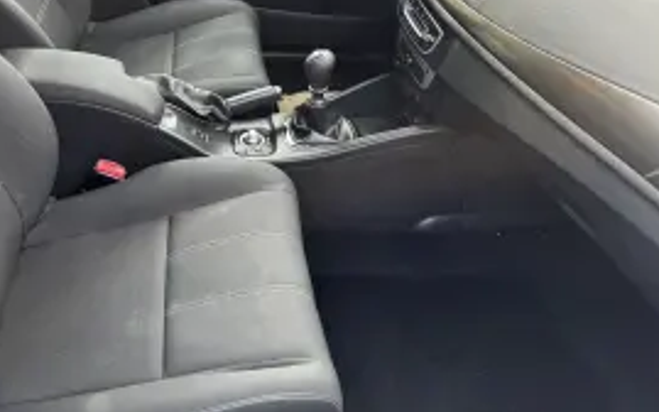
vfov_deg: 36.6
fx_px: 611
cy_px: 120
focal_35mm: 34
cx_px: 233
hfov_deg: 55.8
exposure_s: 1/121
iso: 100
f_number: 1.78
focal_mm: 6.76
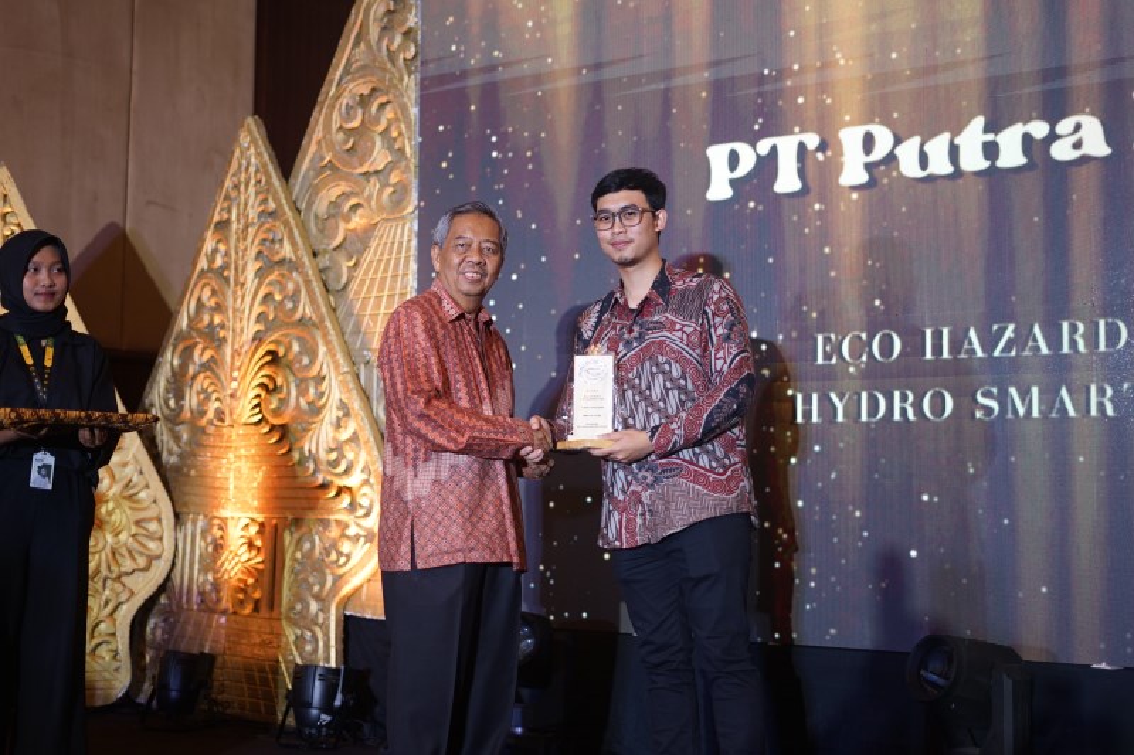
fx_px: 1575
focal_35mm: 50
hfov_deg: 39.6
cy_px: 378
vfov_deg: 27.0
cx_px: 567
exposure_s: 1/125
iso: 400
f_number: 1.8
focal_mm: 50
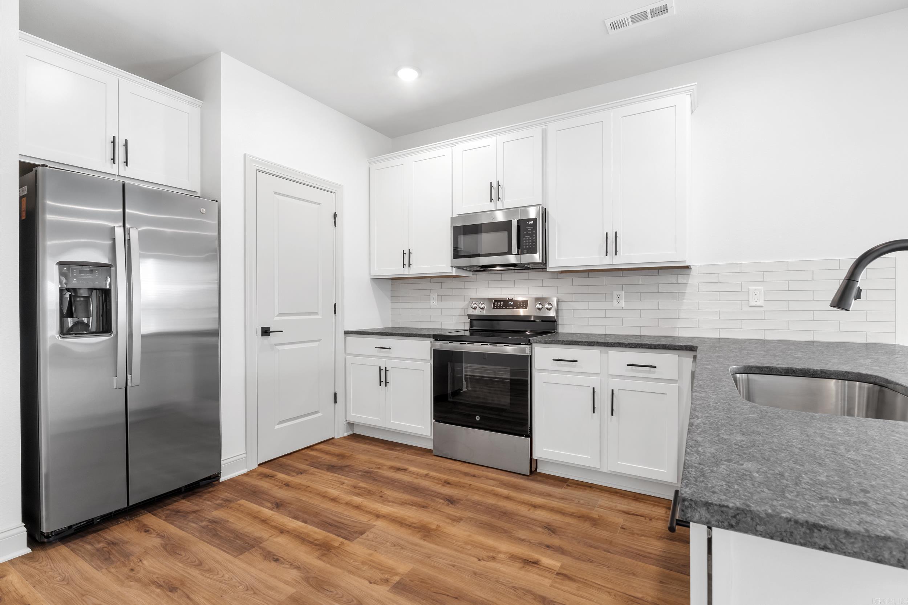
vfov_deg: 70.6
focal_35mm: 17
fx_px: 428
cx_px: 454
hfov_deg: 93.4
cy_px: 302
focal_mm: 11.3
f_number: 9
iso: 200
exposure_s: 3.2
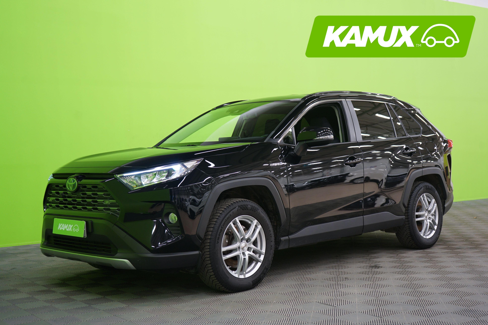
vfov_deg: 29.2
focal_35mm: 46
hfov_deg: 42.7
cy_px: 162
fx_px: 624
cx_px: 244
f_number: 4.5
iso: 400
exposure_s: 1/6
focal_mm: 46
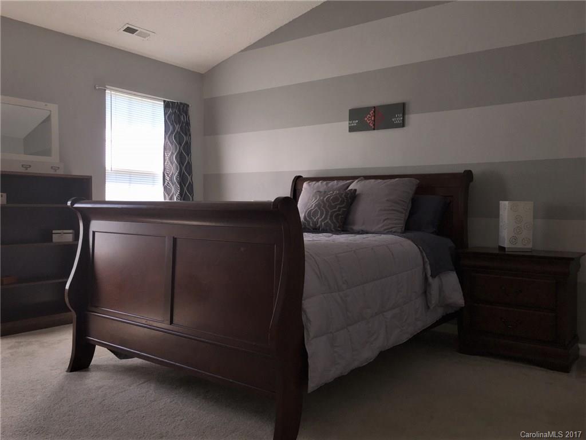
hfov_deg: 61.7
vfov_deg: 48.2
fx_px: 491
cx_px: 293
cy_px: 220
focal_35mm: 29
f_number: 2.2
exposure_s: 1/54
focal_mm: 4.15
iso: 25
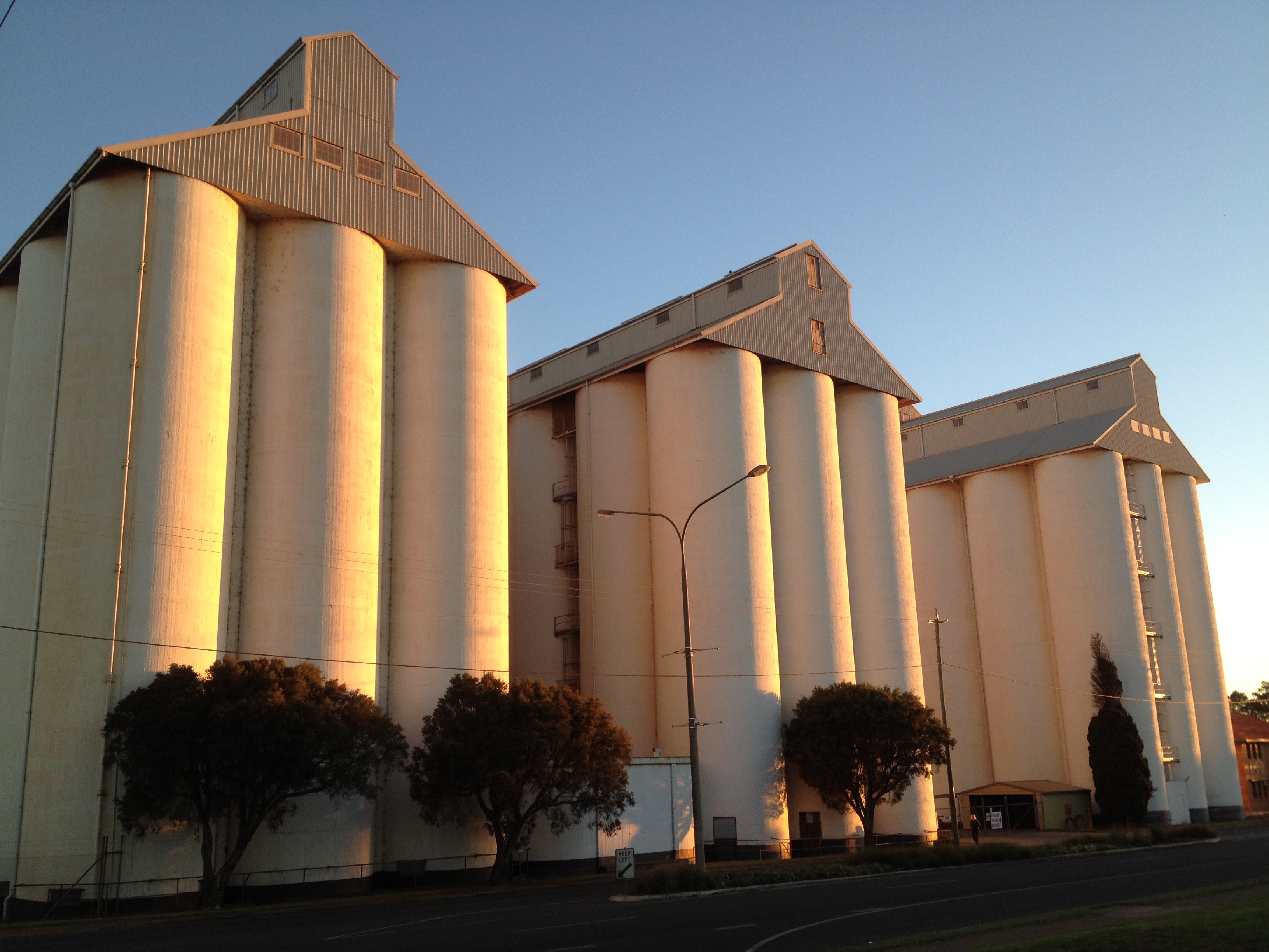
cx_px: 634
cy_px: 476
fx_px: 1283
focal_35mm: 35
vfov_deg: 40.7
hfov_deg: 52.6
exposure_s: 1/233
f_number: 2.4
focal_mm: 4.28
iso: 64
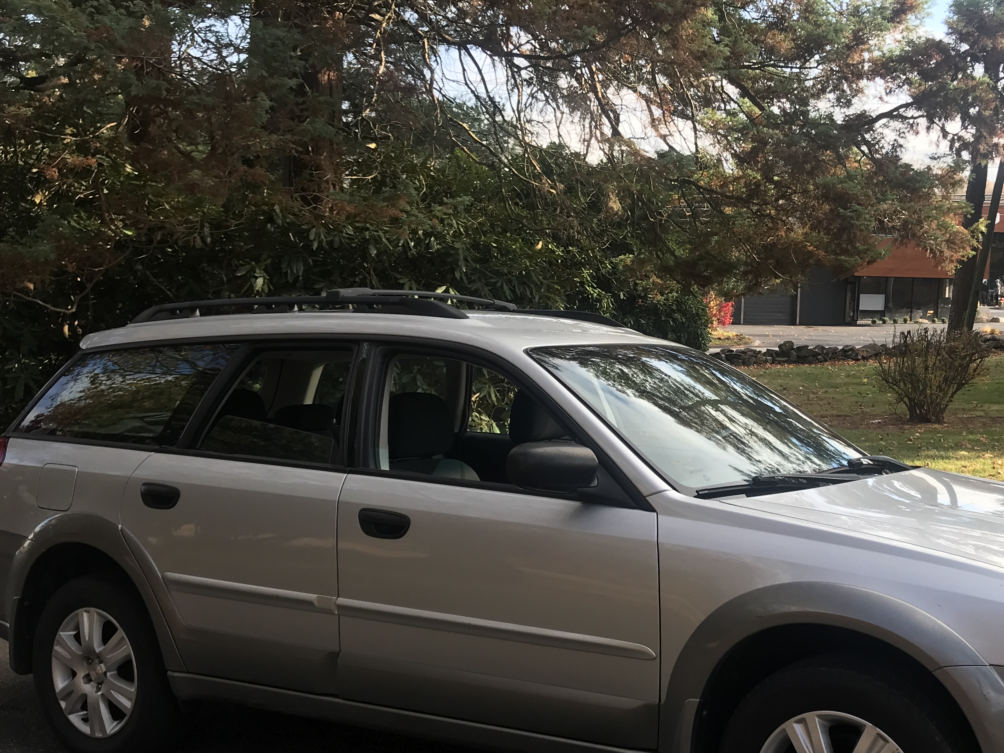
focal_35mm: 44
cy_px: 447
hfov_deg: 42.4
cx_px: 665
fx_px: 1276
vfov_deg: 32.8
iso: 20
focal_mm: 3.99
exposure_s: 1/406
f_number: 1.8
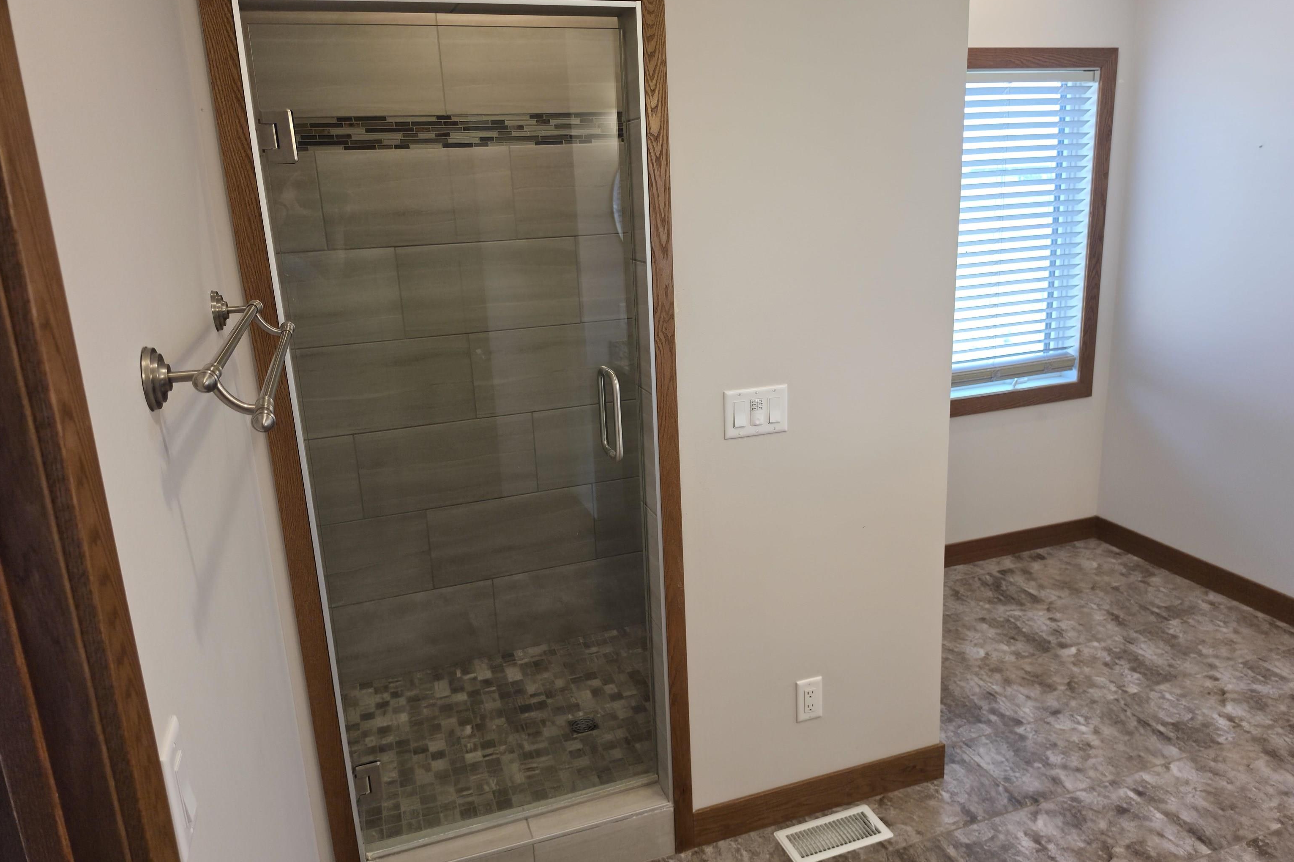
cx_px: 648
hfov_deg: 73.7
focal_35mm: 24
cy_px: 400
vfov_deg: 53.1
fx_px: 863
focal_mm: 6.5
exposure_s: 1/120
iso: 32
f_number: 1.4
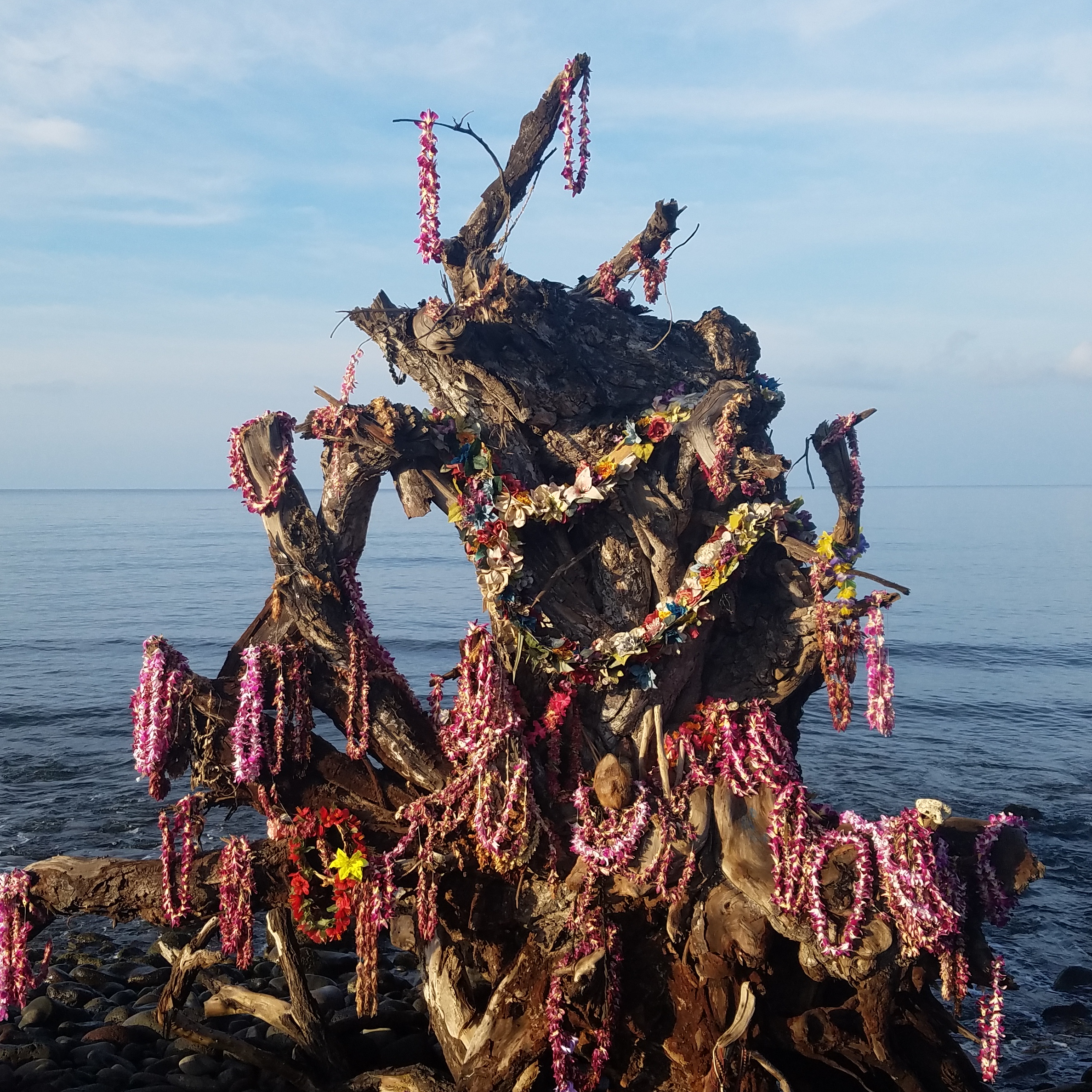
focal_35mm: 39
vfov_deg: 42.8
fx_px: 1392
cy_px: 502
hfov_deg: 42.8
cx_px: 537
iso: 50
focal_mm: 4.2
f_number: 1.7
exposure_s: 1/1280
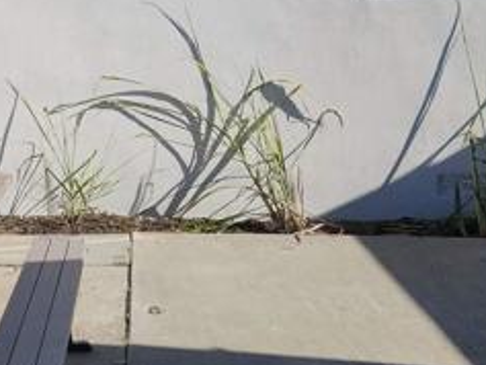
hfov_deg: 29.5
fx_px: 871
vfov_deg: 23.4
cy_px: 84
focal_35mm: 62
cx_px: 21
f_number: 1.8
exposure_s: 1/2456
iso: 20
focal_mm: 5.4
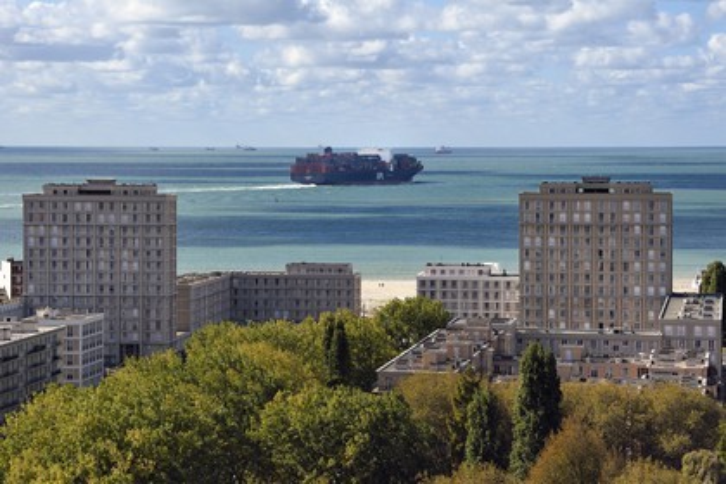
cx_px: 363
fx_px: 2420
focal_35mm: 120
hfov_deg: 17.1
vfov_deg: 11.4
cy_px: 242
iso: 200
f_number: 10
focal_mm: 120
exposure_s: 1/400
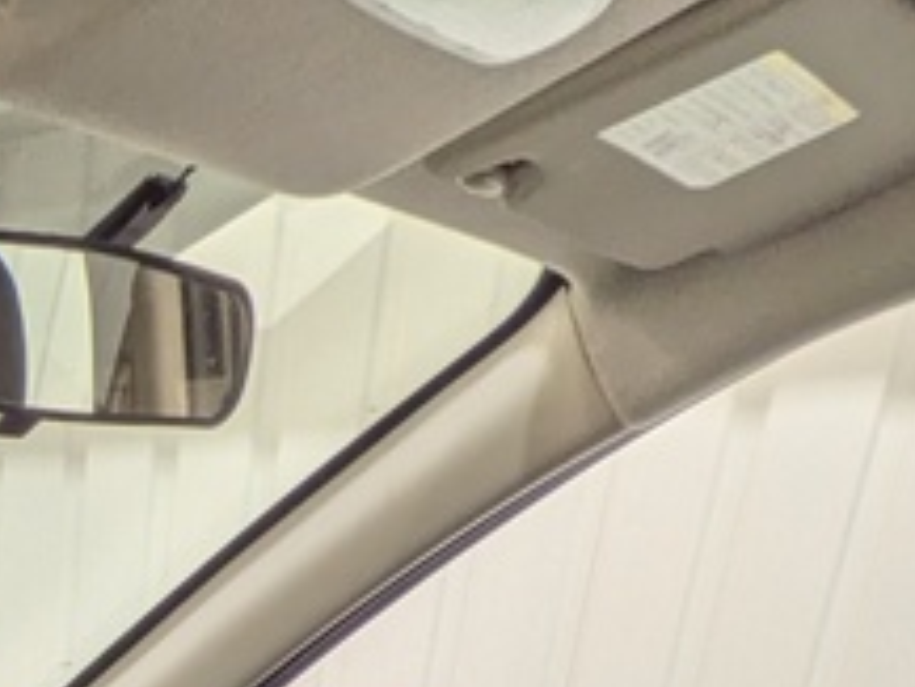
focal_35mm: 66
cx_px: -333
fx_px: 1746
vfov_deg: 15.4
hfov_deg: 24.8
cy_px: 1543
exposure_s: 1/50
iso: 70
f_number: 2.2
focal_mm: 1.83
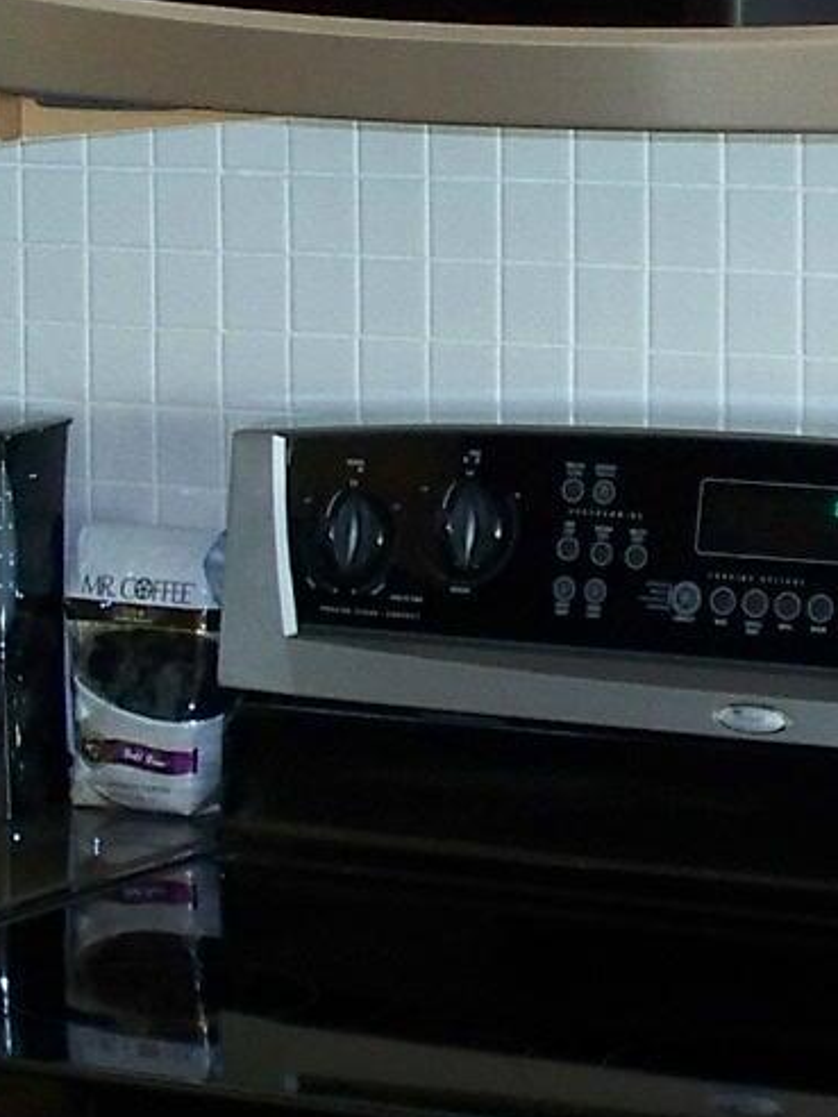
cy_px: 402
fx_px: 4842
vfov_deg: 13.2
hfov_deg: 9.8
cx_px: 988
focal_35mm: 150
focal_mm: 7.54
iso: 200
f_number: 2.8
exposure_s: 1/50
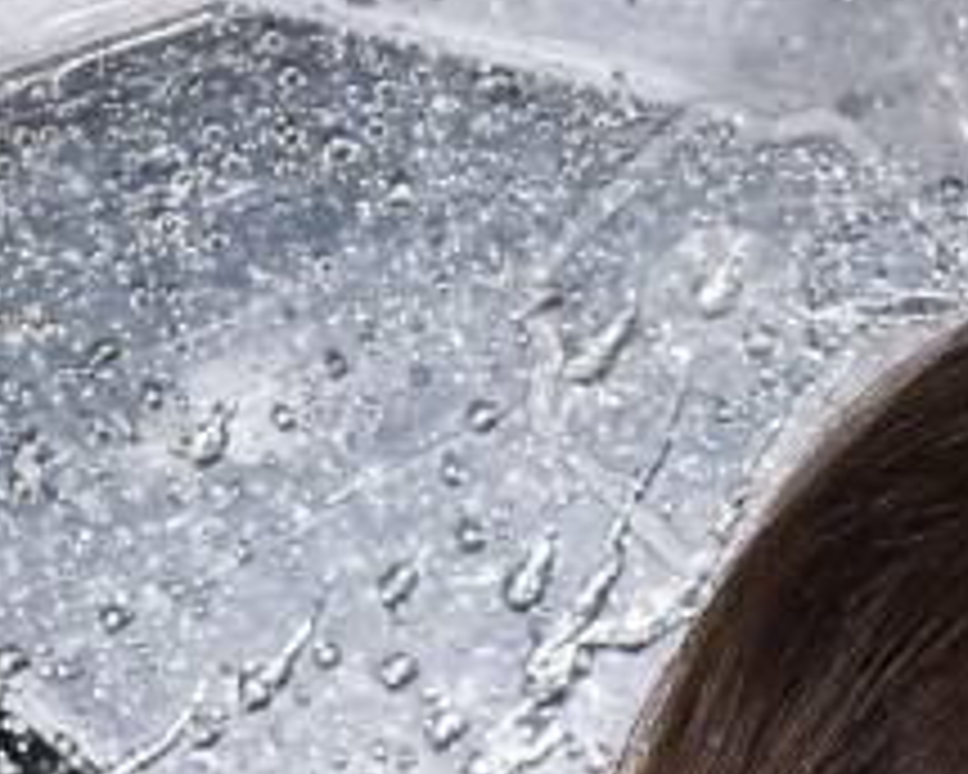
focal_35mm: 538
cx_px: 1544
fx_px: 15413
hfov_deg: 3.6
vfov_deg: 2.9
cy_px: 1807
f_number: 5.6
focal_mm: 95
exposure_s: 1/125
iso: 125
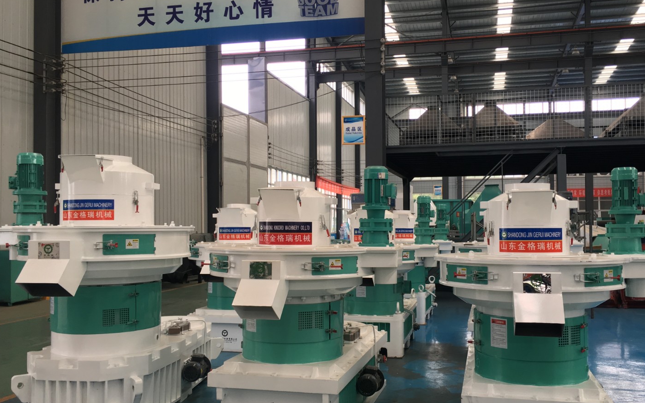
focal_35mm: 35
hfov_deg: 55.2
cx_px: 354
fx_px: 615
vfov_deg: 36.3
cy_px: 211
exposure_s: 1/100
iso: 40
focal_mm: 4.15
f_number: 2.2
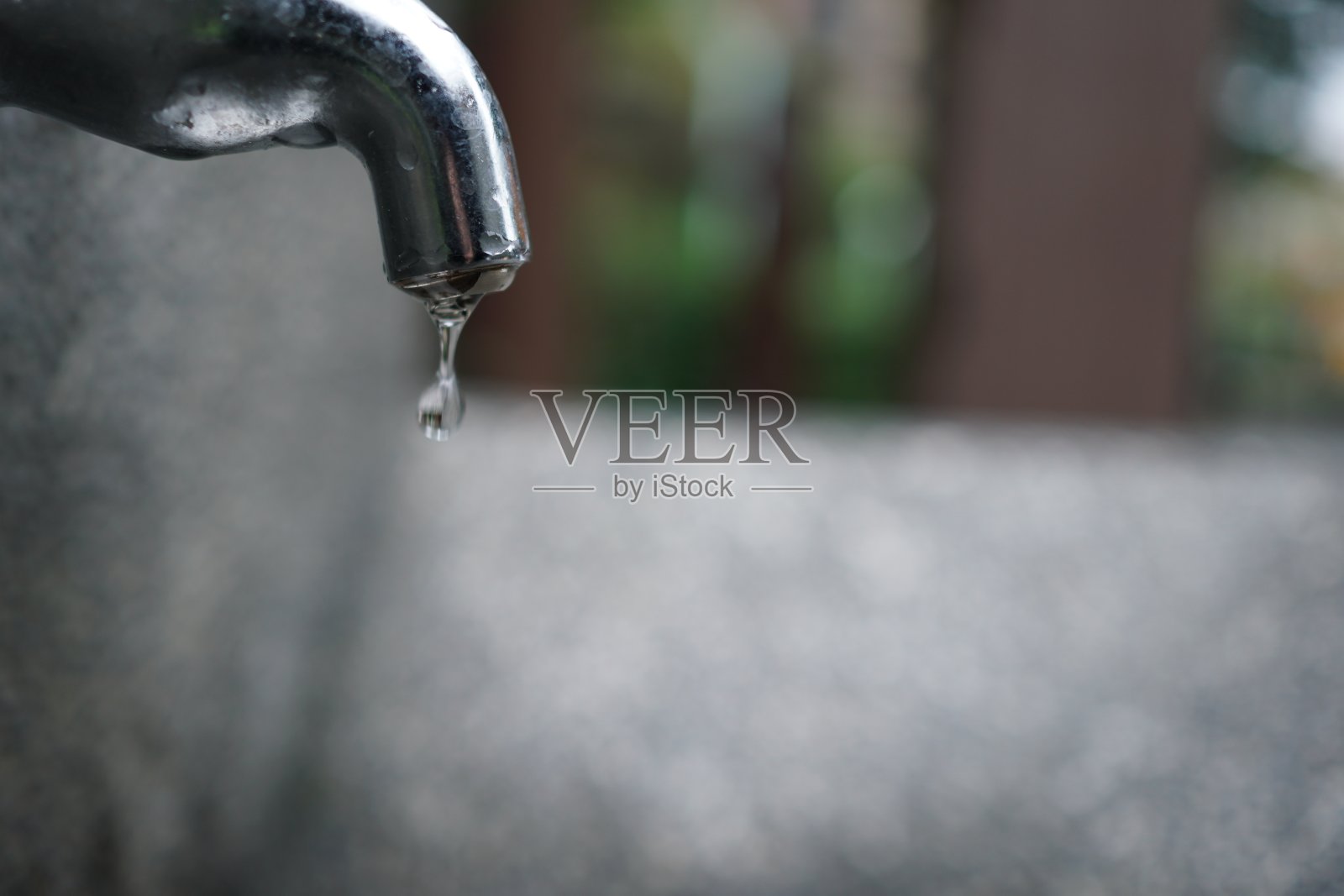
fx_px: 1344
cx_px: 672
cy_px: 448
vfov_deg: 36.9
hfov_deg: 53.1
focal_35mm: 36
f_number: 2
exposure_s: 1/200
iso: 100
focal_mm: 24
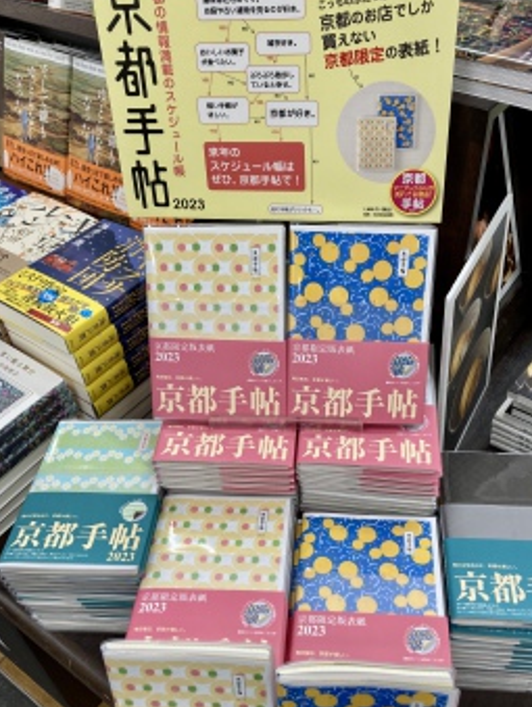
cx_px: 298
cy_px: 382
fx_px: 675
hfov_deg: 42.9
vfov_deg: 55.2
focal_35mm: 33
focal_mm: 3.99
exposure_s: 1/60
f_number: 1.8
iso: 40
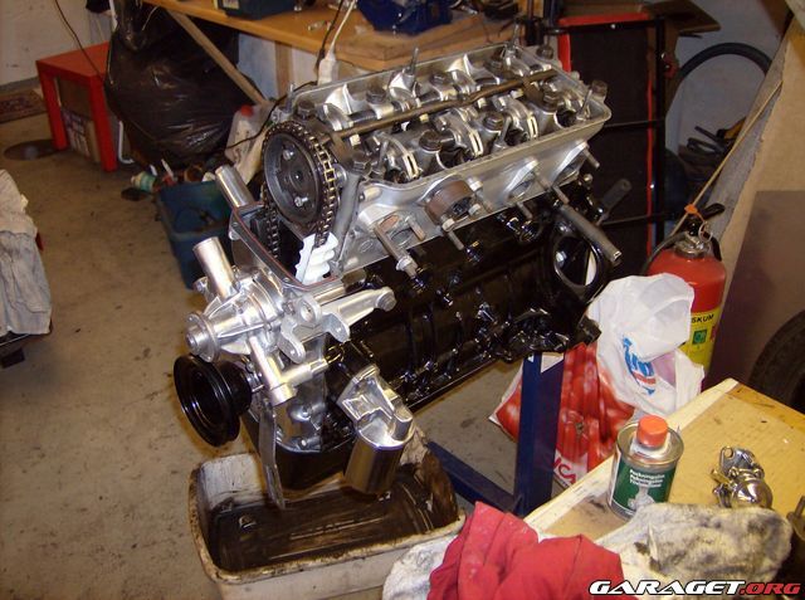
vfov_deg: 39.5
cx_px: 402
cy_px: 300
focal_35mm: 36
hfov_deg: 51.5
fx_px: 835
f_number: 2.8
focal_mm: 6
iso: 200
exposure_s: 1/60
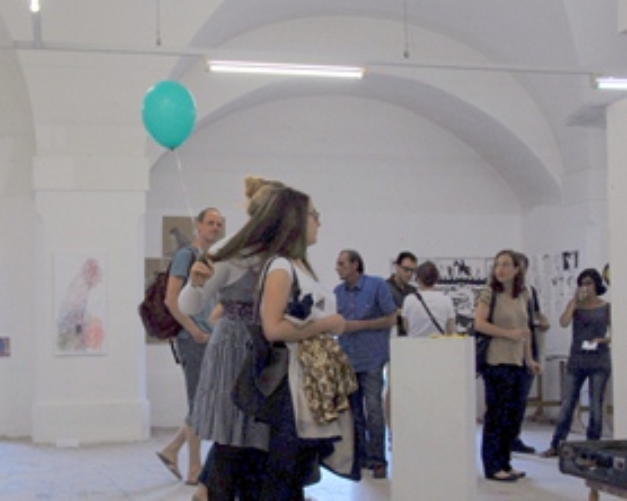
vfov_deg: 30.1
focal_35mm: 50
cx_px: 176
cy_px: 311
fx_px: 927
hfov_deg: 36.7
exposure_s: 1/90
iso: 400
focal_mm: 22
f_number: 4.5
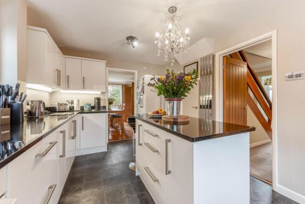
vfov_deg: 81.3
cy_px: 102
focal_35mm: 14
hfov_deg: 104.2
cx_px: 152
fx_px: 119
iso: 400
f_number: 7.1
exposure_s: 1/25
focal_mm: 14
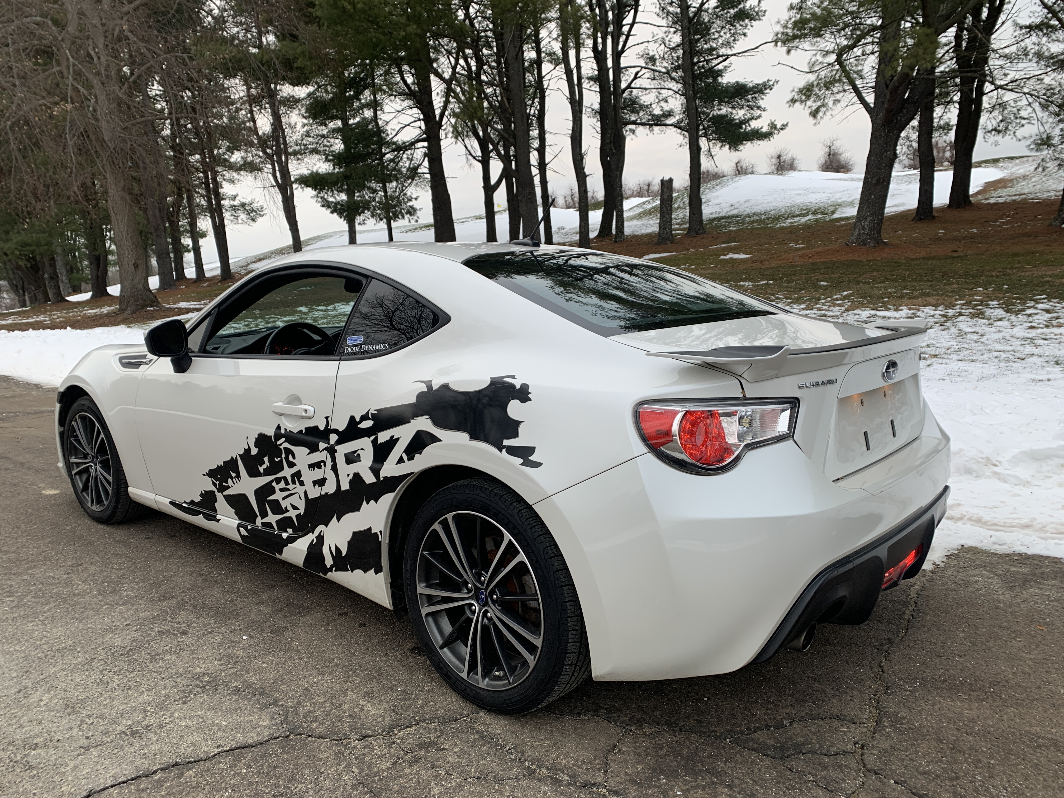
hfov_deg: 67.3
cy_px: 399
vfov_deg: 53.1
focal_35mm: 26
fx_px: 799
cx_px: 532
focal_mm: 4.25
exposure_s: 1/121
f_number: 1.8
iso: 32
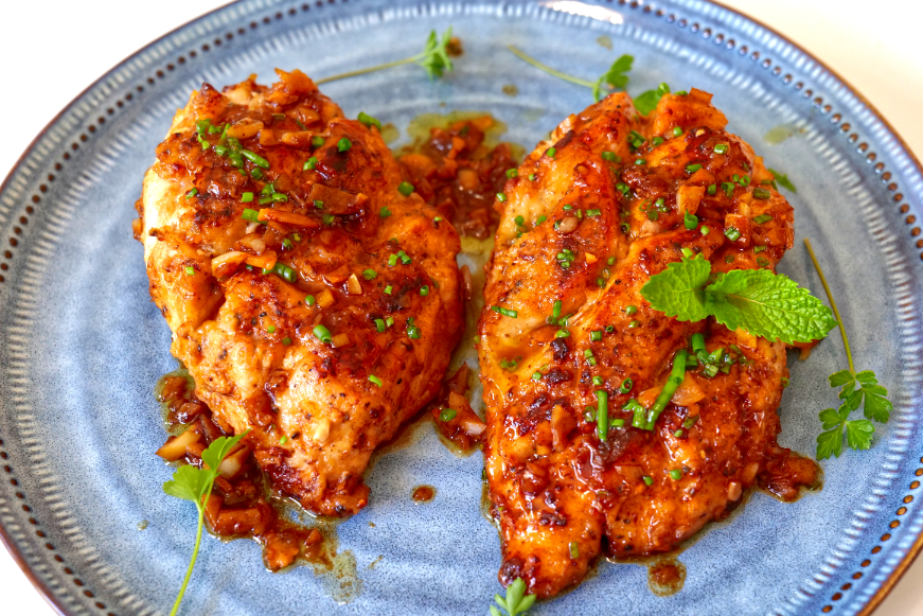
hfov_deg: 32.4
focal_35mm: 62
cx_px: 469
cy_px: 312
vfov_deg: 21.9
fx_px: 1590
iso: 2500
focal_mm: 60
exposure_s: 1/80
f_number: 7.1
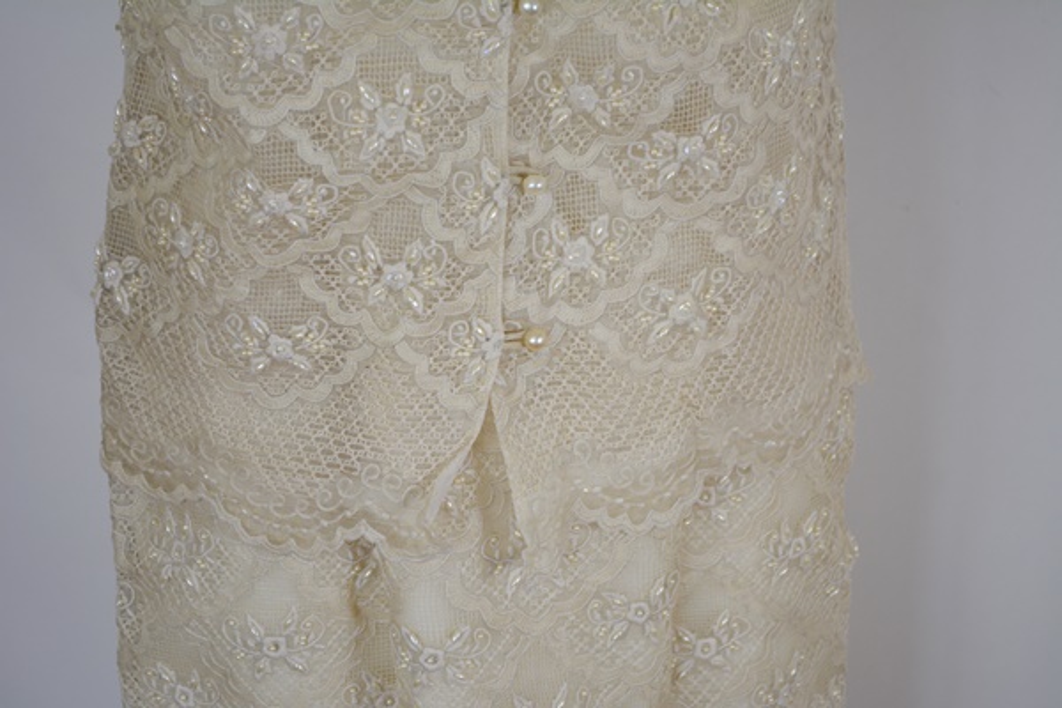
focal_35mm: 82
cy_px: 354
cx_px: 531
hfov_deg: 24.6
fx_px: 2434
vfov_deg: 16.6
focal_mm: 55
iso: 400
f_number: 5.6
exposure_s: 1/125
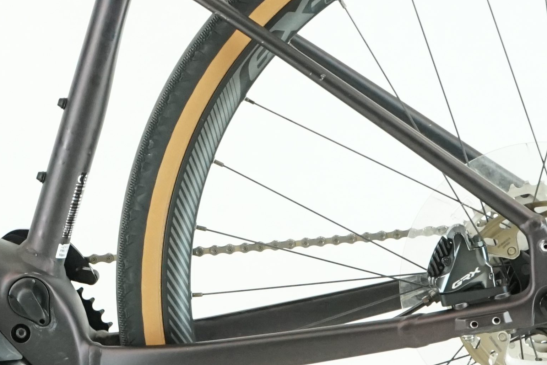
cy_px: 56
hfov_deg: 7.8
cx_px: -52
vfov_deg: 5.3
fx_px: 3966
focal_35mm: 261
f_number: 5.6
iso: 2500
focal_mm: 67
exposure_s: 1/200
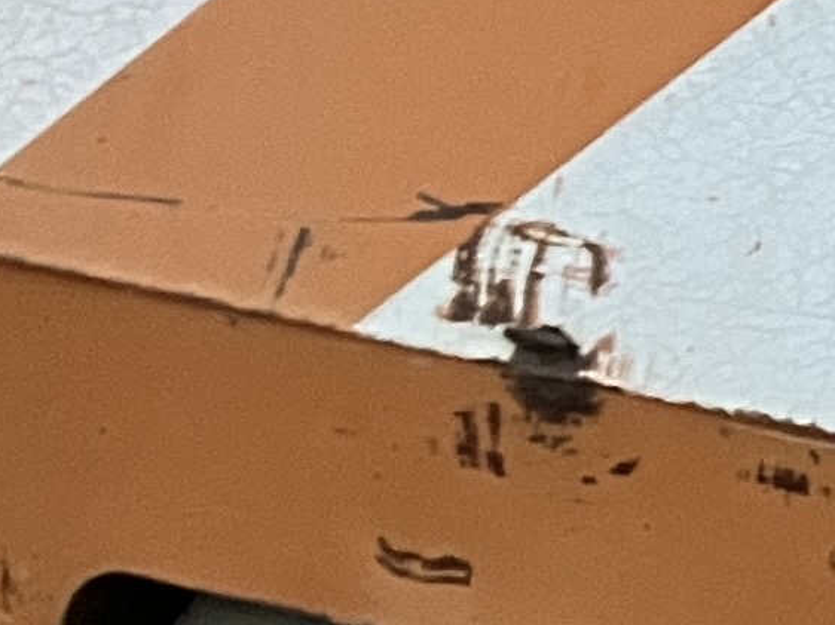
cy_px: 530
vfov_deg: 7.4
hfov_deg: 8.8
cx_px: 2083
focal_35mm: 201
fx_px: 4846
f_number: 1.8
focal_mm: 3.99
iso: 320
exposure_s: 1/49
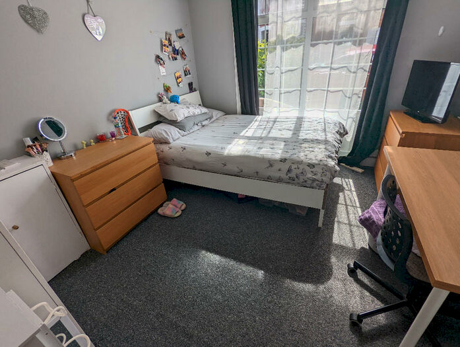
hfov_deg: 94.4
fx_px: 213
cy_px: 174
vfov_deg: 78.3
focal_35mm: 16
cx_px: 230
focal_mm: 2.35
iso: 44
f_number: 2.2
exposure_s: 1/588
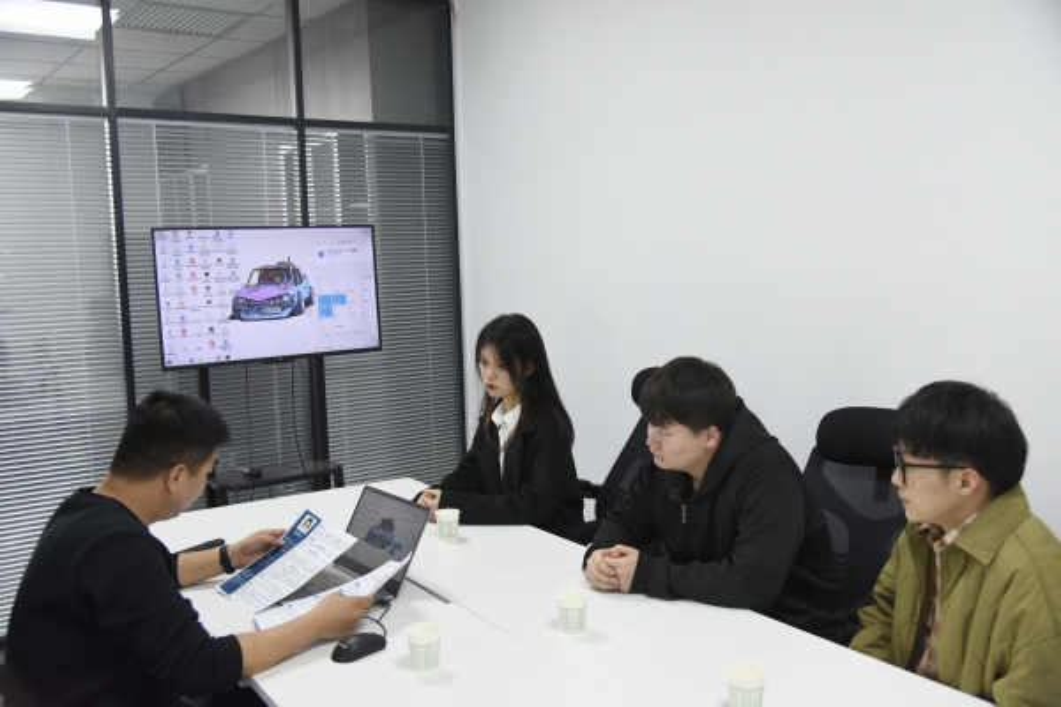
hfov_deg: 58.7
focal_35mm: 32
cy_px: 354
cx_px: 530
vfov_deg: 41.1
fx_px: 943
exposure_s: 1/250
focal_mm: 32
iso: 1250
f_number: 4
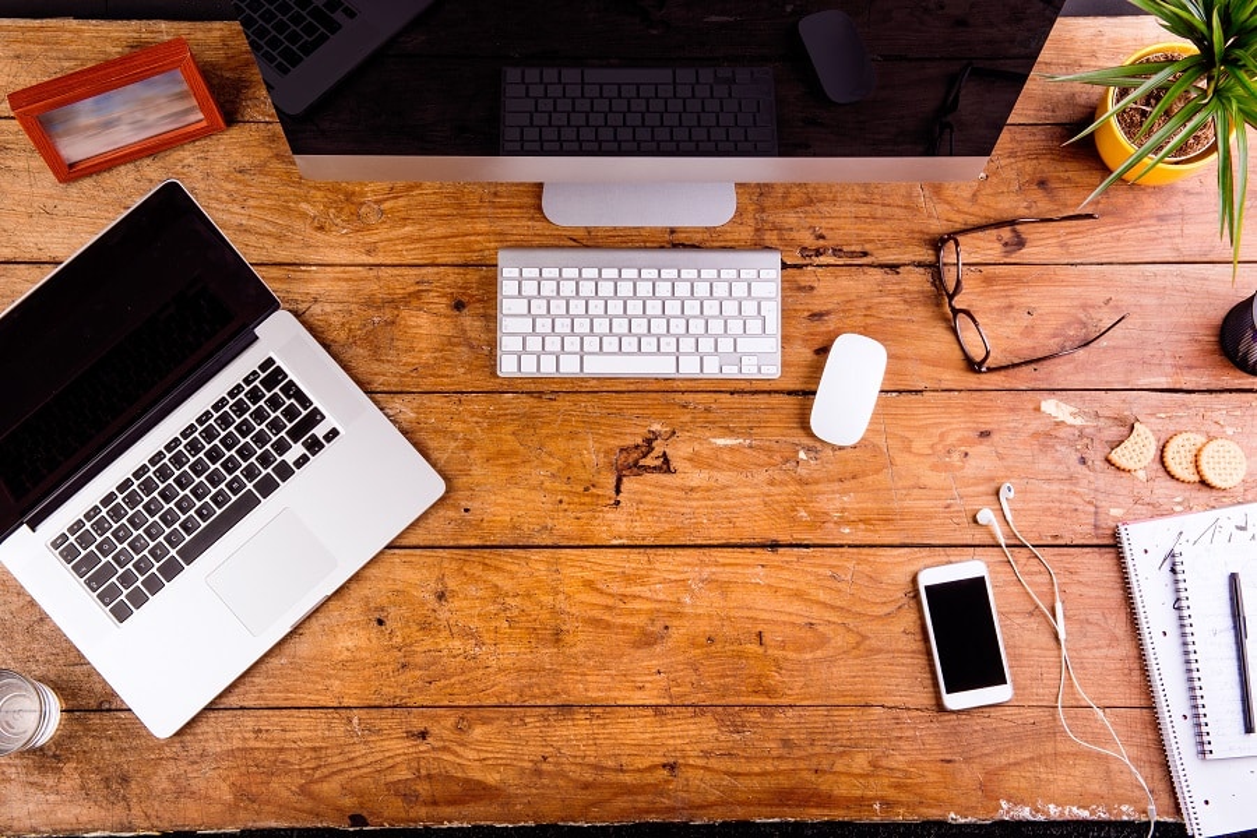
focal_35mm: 52
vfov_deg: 26.0
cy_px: 419
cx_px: 628
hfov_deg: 38.2
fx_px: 1816
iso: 100
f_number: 14
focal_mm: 52
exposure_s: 1/160
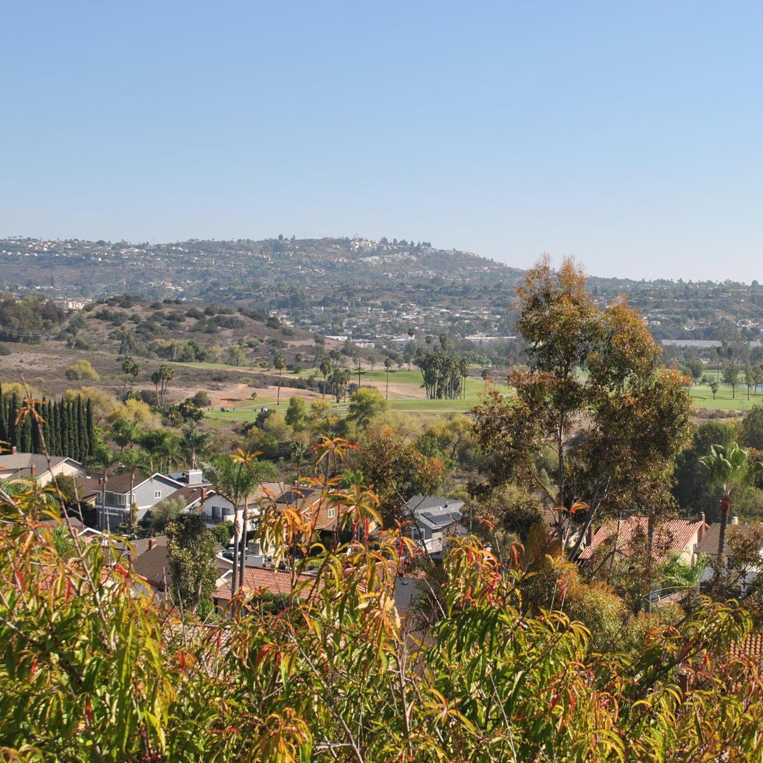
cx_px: 512
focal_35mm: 62
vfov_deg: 27.7
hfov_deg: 27.5
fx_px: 1546
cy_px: 384
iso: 100
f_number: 8
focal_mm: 32
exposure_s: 1/250
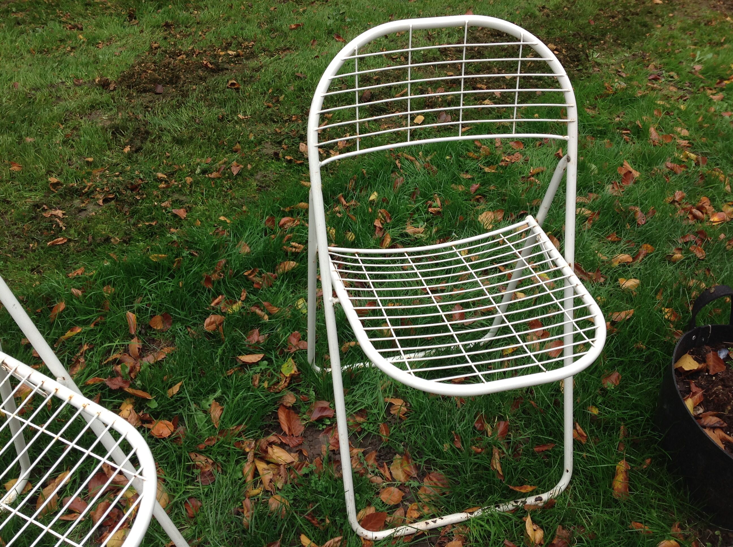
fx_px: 740
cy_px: 274
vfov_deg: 40.6
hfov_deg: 52.7
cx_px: 366
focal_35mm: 35
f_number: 2.4
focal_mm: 4.28
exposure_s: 1/153
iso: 50
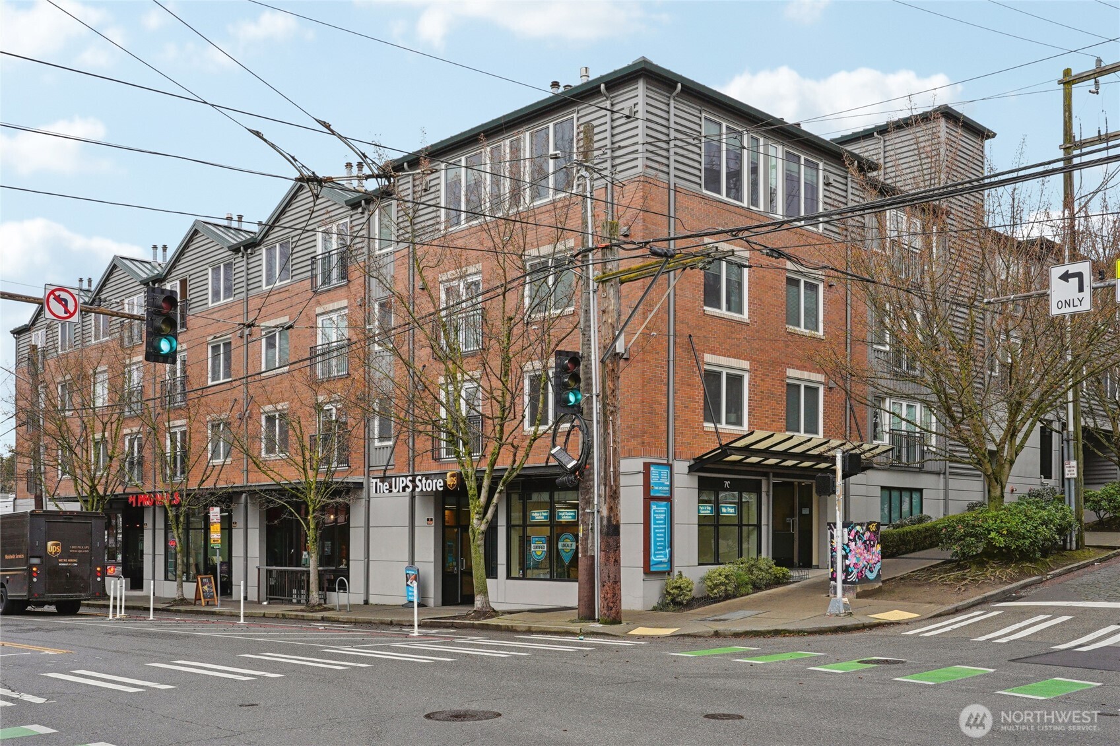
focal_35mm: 34
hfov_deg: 55.8
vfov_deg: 38.9
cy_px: 373
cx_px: 560
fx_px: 1058
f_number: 8
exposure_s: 1/125
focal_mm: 23
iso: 320
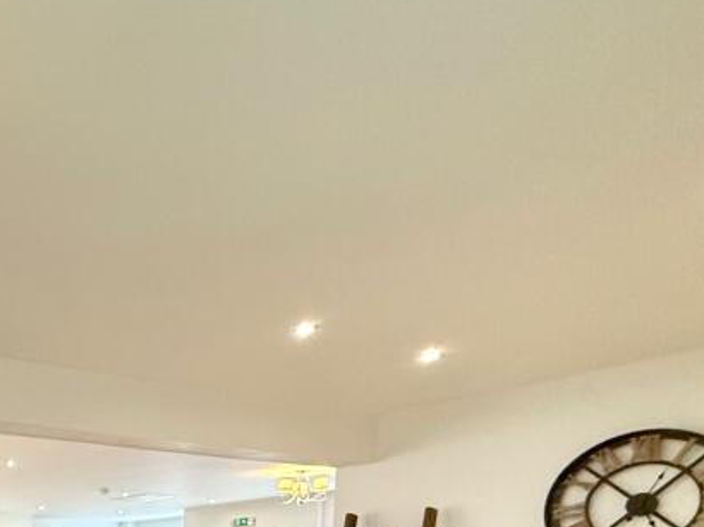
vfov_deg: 34.0
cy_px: 608
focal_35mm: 35
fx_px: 711
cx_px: -129
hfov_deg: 39.2
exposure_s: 1/60
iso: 500
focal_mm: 2.22
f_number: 2.2
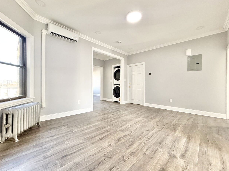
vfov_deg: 81.7
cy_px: 85
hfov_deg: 98.2
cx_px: 112
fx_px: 99
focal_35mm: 15
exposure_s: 1/60
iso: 250
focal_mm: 2.22
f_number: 2.2
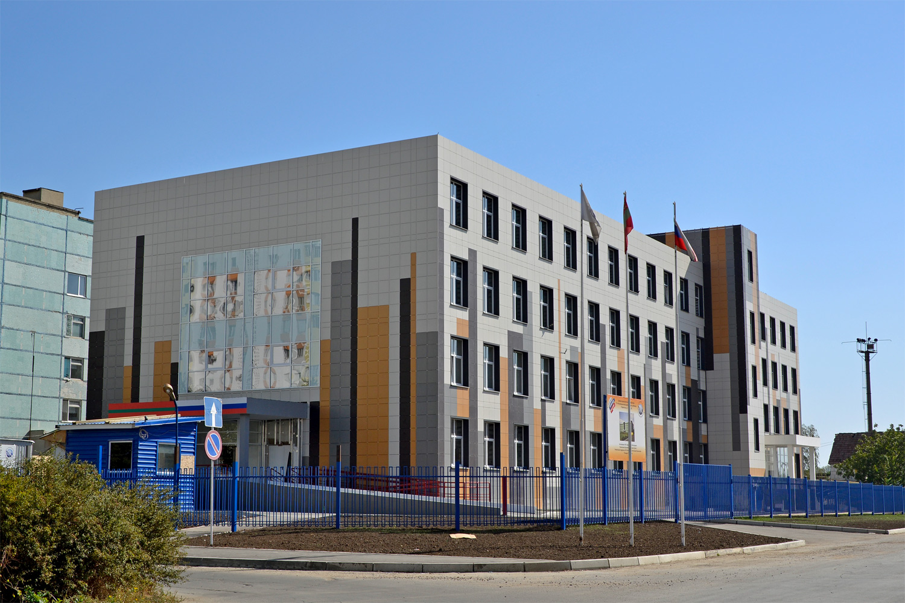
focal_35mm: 48
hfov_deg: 41.1
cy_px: 302
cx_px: 452
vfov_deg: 28.1
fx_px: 1207
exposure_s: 1/320
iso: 125
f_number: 9
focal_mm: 32
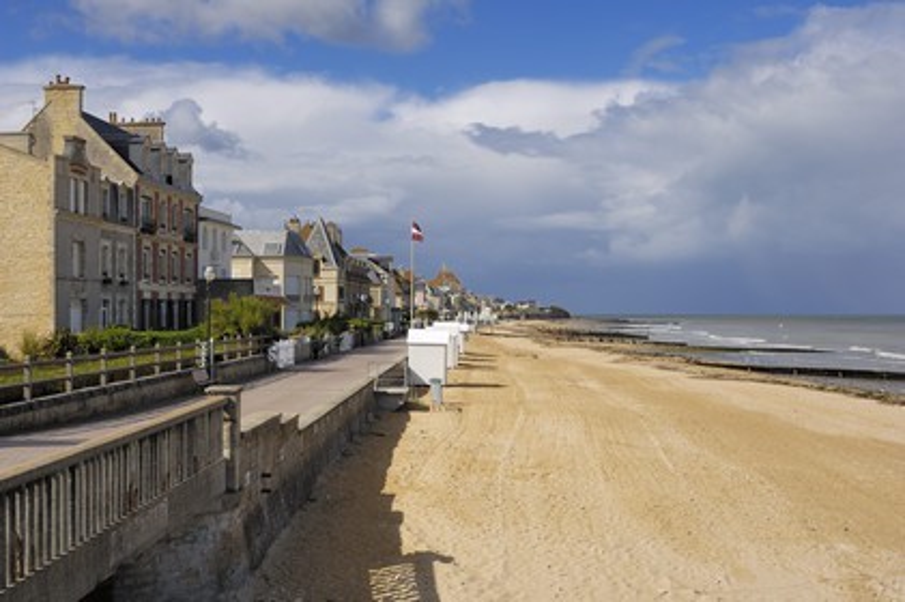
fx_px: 1055
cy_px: 301
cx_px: 452
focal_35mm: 42
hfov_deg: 46.4
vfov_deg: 31.8
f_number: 10
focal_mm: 28
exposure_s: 1/160
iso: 100
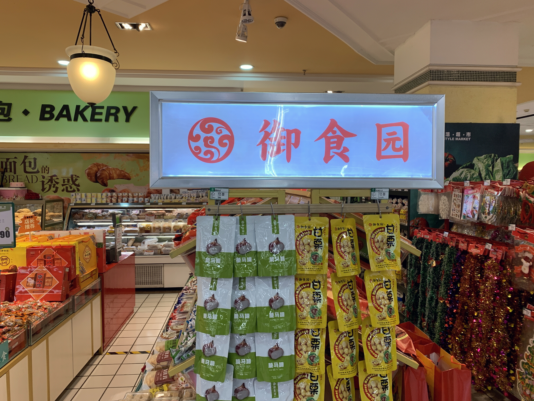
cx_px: 267
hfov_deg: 67.3
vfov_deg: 53.1
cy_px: 200
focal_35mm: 26
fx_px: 401
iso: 64
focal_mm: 4.25
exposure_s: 1/100
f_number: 1.8
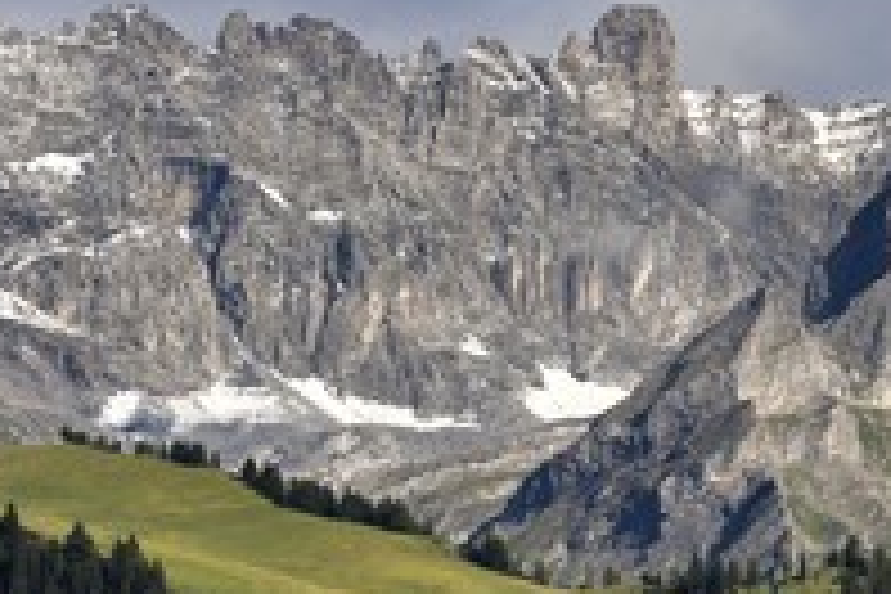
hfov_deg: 4.9
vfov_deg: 3.2
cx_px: 698
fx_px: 10493
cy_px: 284
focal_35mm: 424
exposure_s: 1/250
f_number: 14
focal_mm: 200
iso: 200
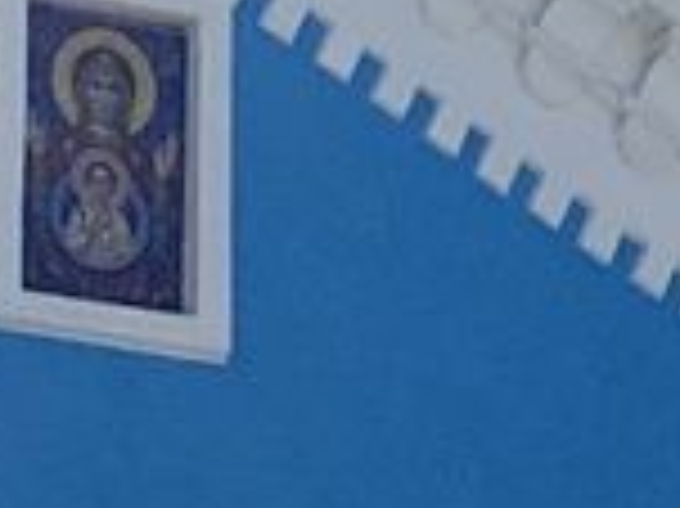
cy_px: 180
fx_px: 4829
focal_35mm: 246
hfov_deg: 8.0
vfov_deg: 6.0
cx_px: 653
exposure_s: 1/1631
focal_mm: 3.3
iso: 25
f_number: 2.4
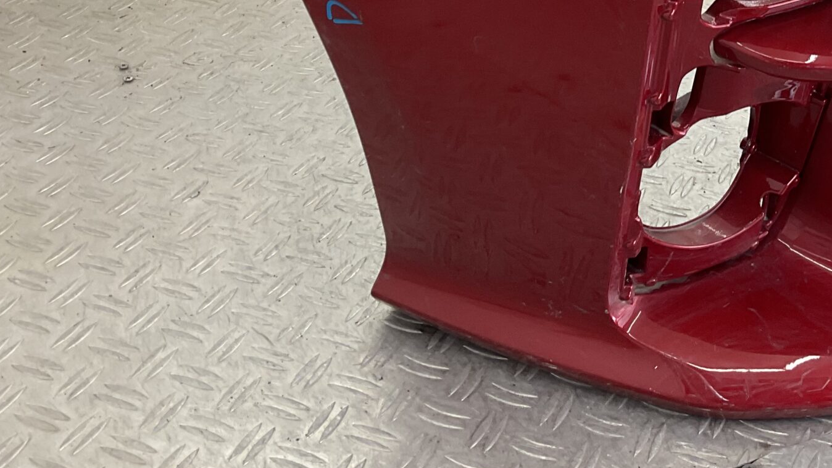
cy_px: -59
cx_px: 726
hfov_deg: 33.3
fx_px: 1324
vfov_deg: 19.2
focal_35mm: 60
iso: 32
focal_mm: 3
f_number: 1.8
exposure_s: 1/100
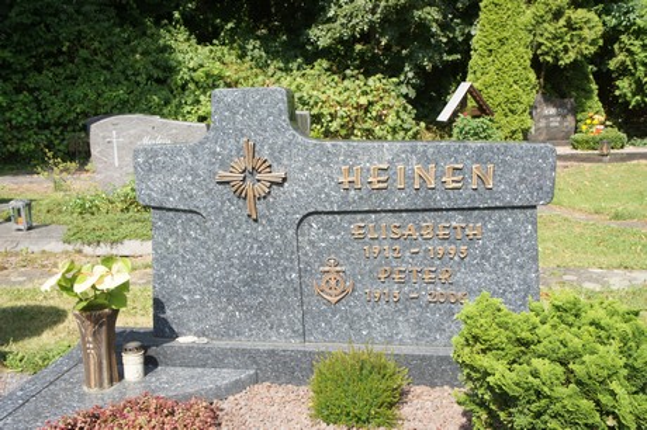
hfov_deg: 49.6
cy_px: 215
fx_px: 700
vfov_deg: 34.2
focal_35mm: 39
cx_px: 324
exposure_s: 1/200
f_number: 8
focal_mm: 26
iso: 200
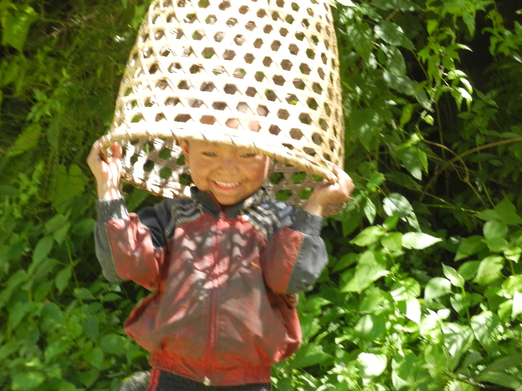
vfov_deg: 6.8
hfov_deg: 9.1
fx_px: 3272
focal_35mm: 217
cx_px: 261
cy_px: 196
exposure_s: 1/80
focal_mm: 39.1
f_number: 5.3
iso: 320
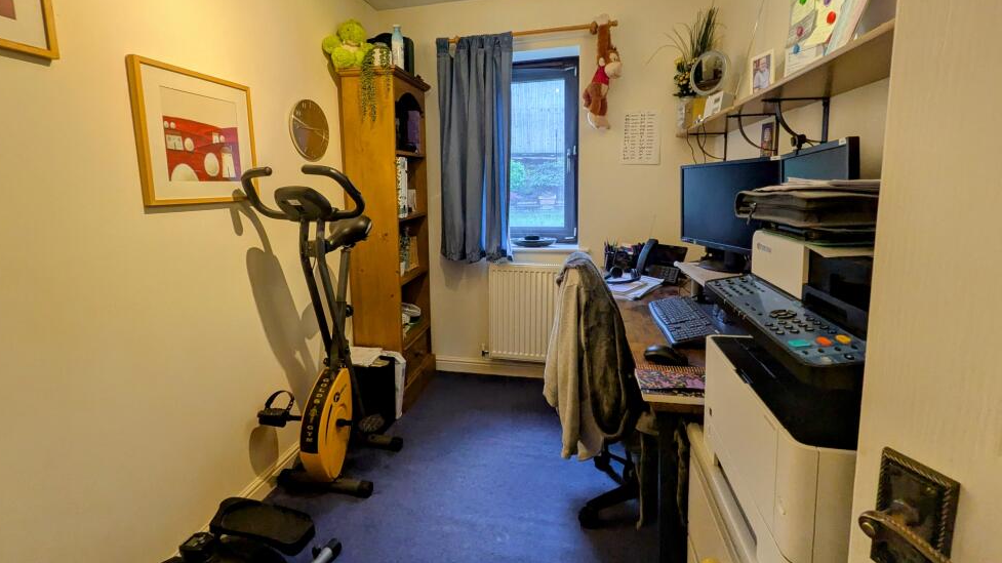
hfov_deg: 99.4
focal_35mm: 16
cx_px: 493
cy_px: 236
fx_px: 425
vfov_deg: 66.6
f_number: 2.2
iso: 113
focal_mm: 1.83
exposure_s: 1/50
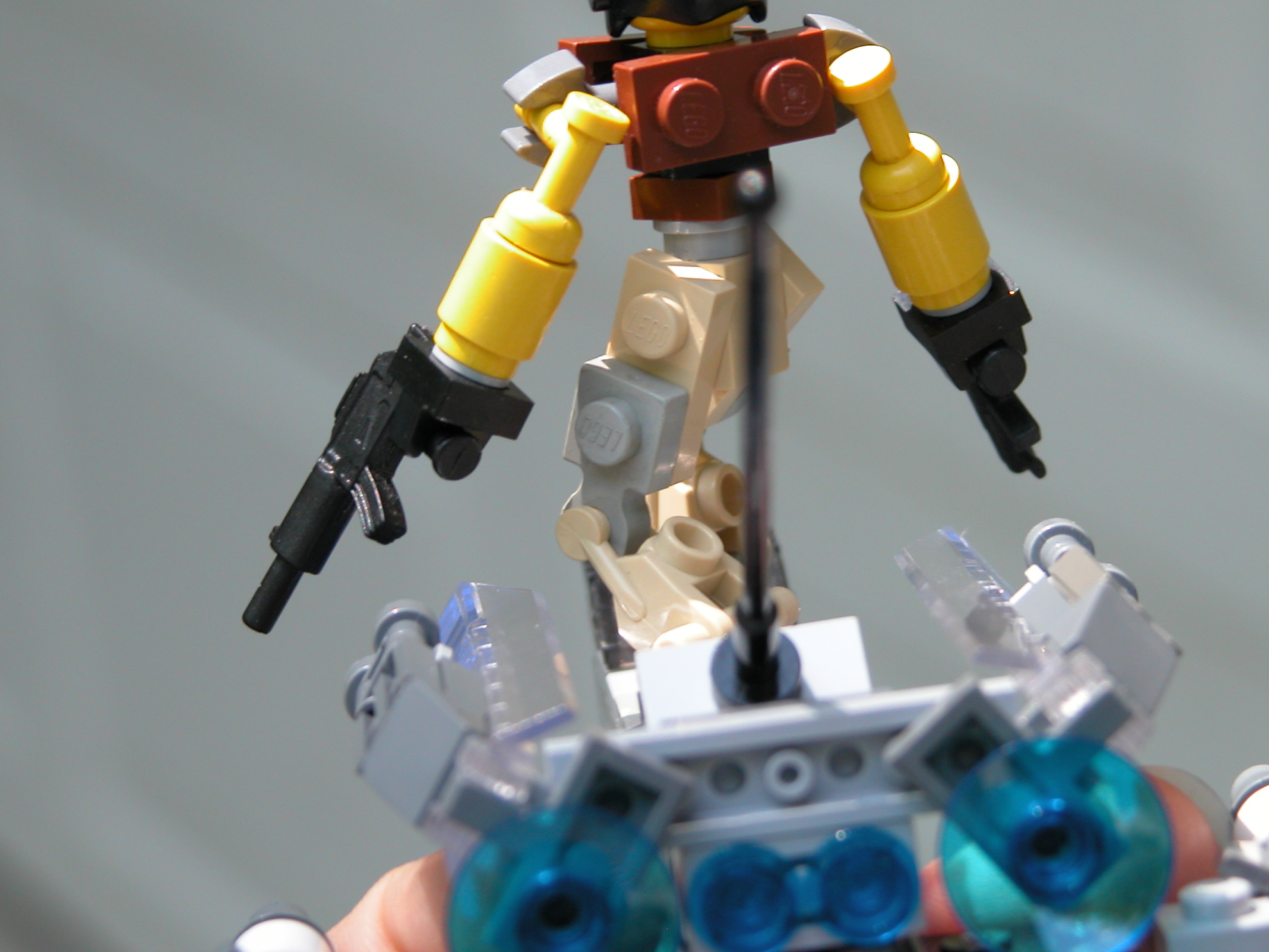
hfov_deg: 11.2
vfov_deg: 8.4
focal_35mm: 176
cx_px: 748
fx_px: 6453
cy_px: 407
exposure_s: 1/130
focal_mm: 34.7
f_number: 3.8
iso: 100
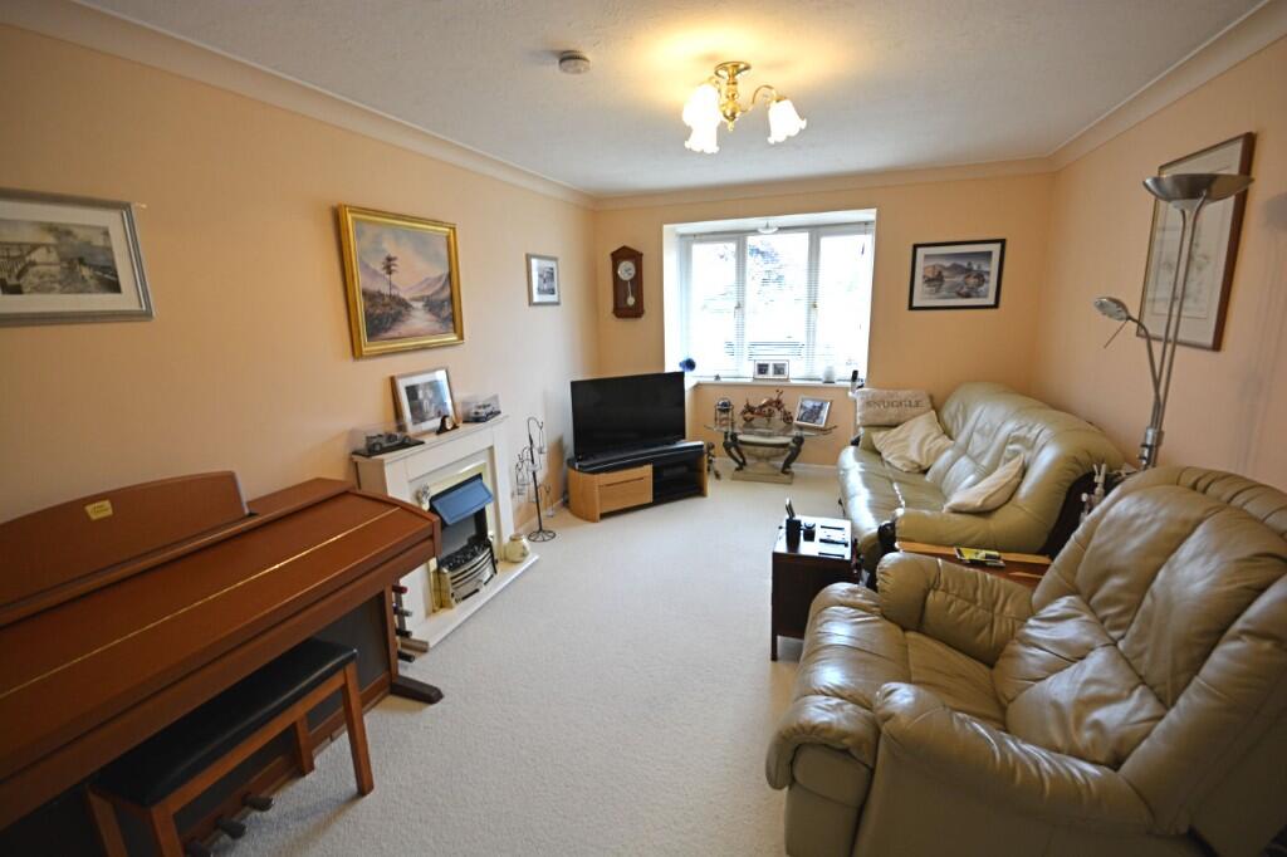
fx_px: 536
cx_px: 644
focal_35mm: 15
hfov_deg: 100.4
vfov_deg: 77.3
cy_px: 428
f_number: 8
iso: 400
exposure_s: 1/10
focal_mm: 10
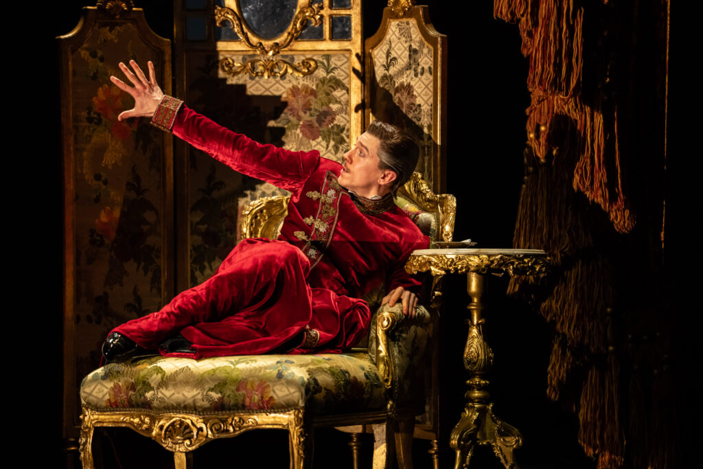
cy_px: 234
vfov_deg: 6.9
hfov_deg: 10.3
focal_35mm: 200
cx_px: 352
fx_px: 3906
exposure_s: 1/250
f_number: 3.2
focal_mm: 200
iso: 800
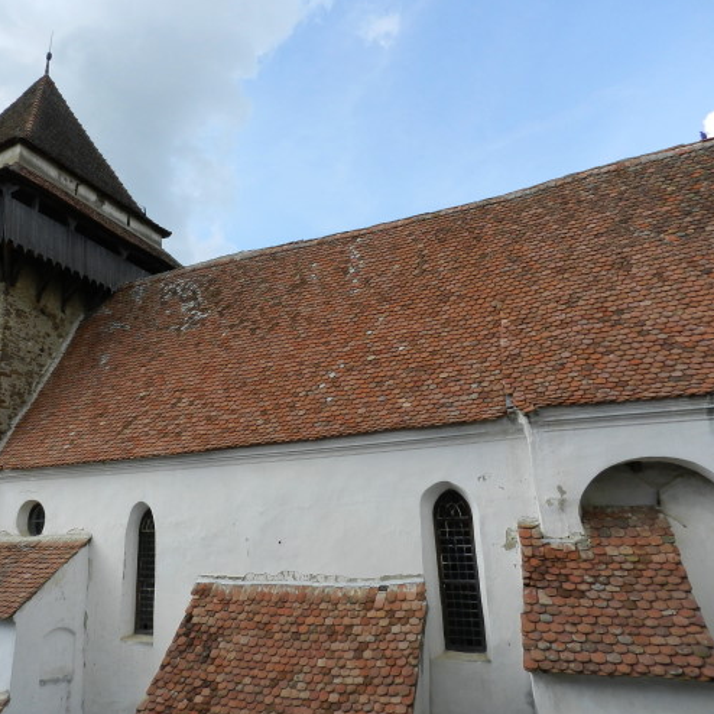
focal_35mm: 28
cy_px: 350
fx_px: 653
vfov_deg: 57.3
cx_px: 234
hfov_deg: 56.0
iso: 160
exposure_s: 1/800
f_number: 4
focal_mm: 4
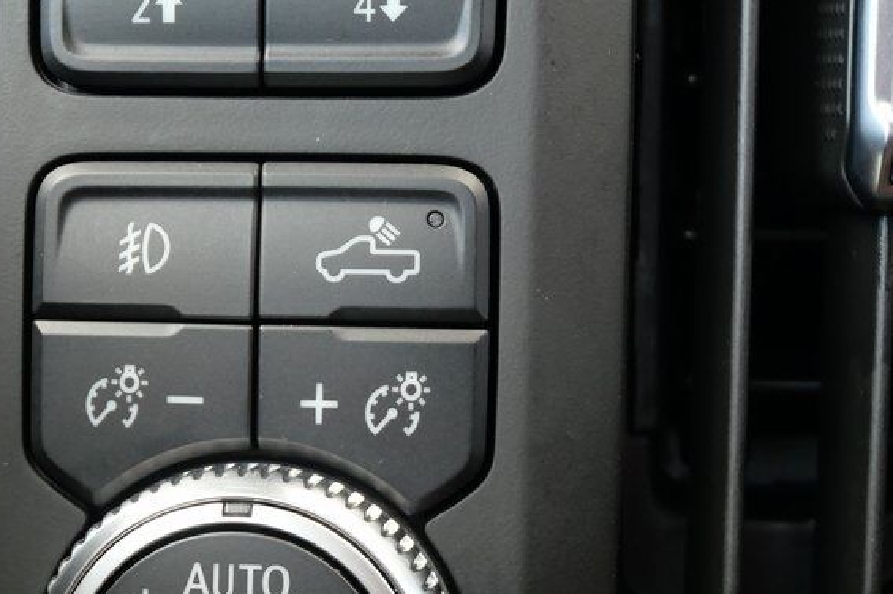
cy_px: 476
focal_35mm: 83
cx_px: 239
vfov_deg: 16.3
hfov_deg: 24.3
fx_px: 2058
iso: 800
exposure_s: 1/60
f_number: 4.8
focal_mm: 22
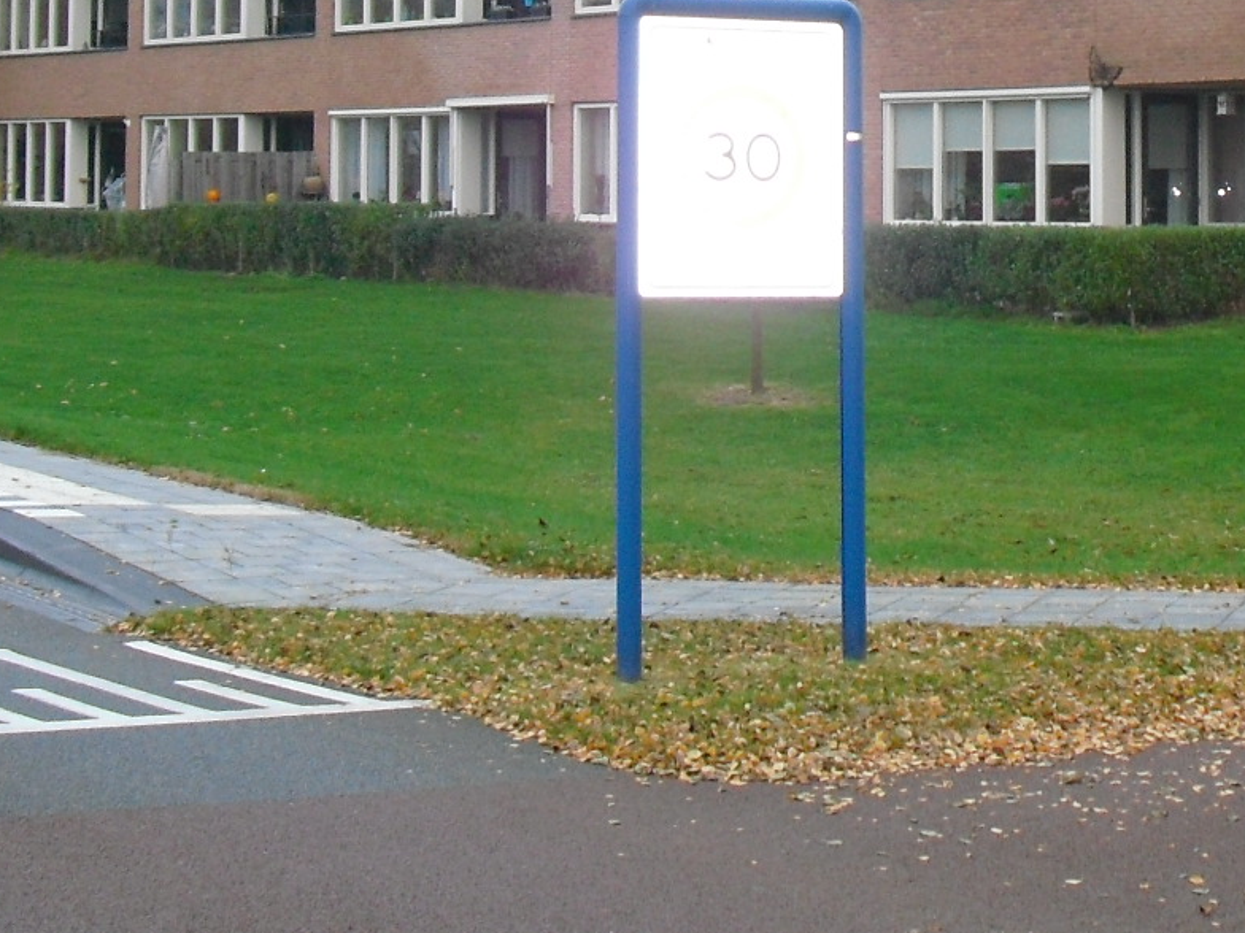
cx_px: 1174
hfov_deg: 20.4
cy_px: -122
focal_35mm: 94
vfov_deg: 15.3
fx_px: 3381
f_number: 3.1
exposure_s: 1/100
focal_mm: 6.3
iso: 200
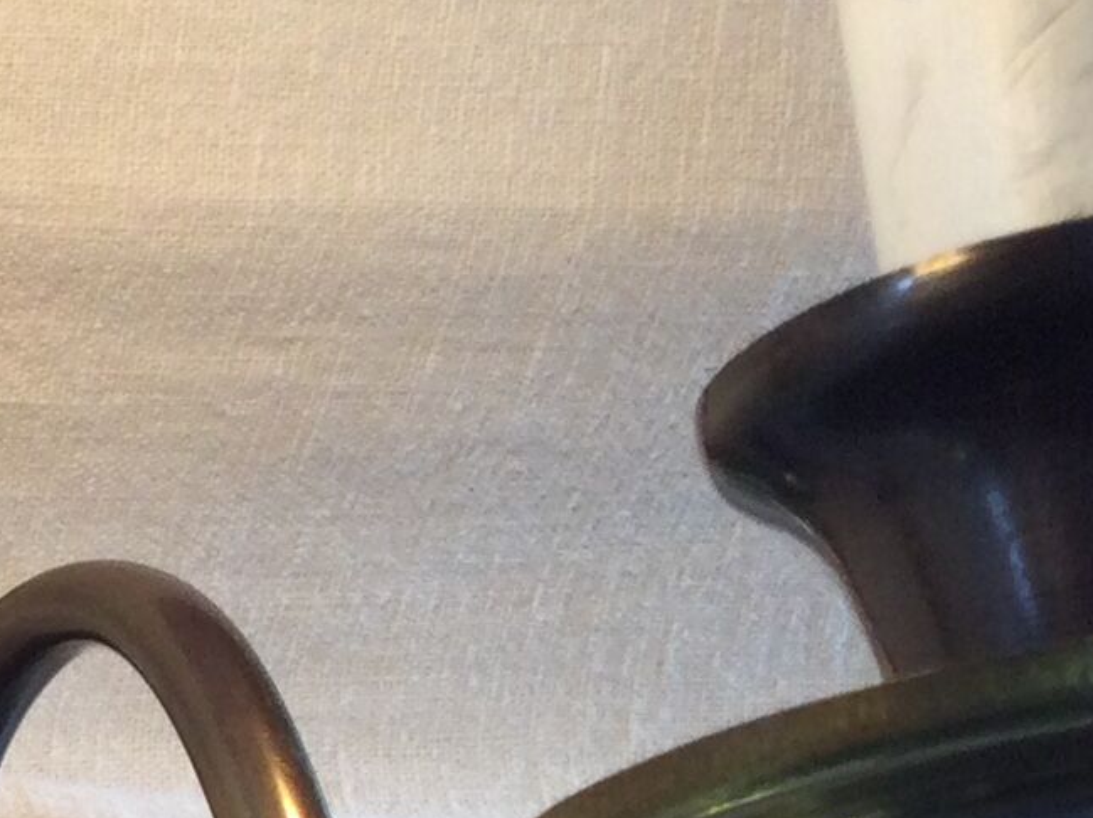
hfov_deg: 11.5
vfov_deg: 9.3
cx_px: -1009
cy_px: 1082
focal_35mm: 156
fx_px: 4923
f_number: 2.4
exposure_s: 1/100
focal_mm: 3.3
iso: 40
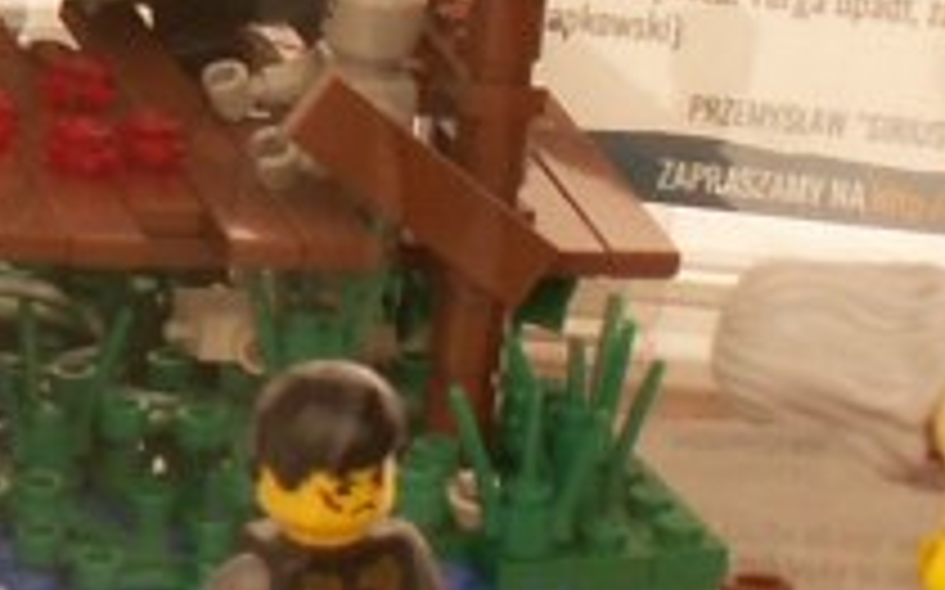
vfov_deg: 5.4
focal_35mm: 241
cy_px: 20
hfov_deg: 8.5
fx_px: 6203
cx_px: -472
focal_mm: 5.86
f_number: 5.6
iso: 50
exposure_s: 1/25
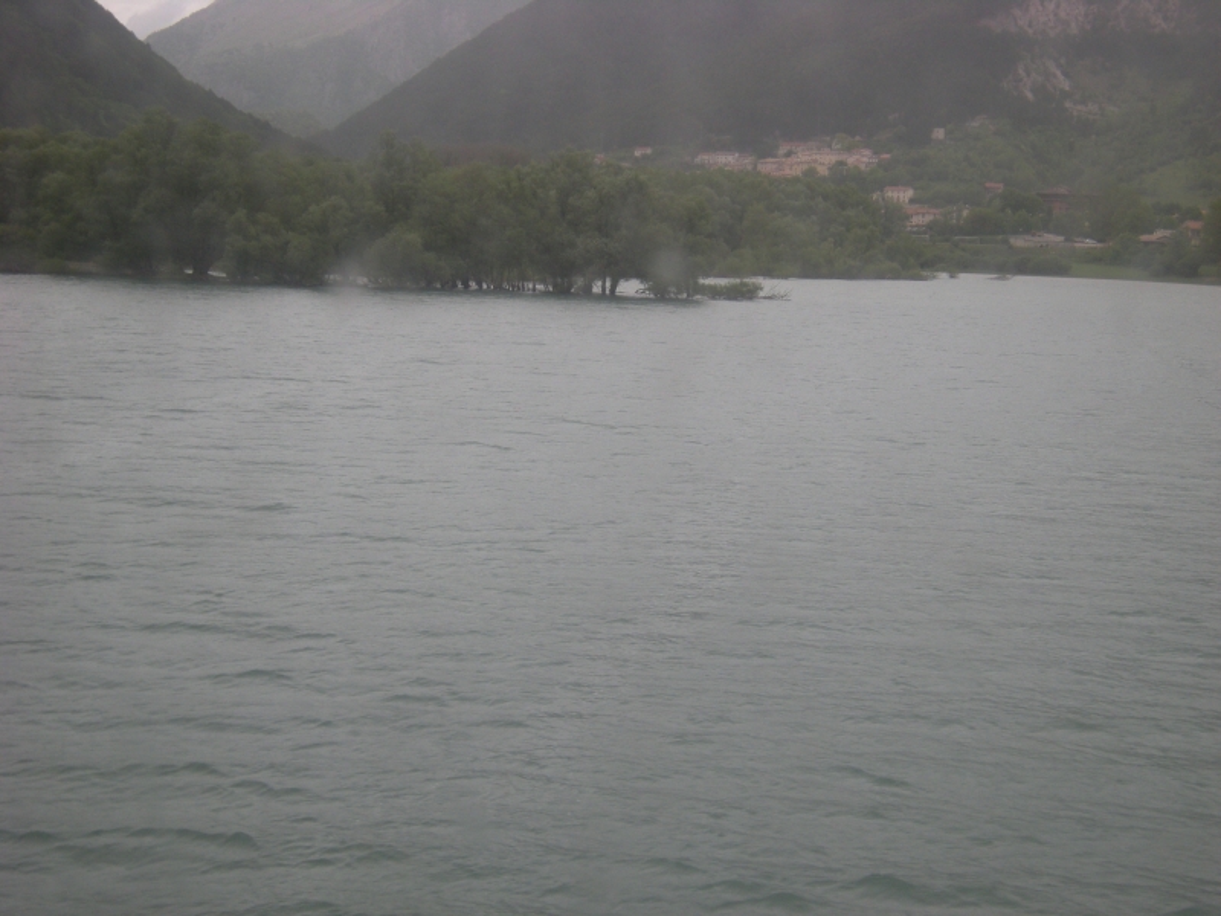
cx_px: 610
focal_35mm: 69
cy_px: 458
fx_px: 2434
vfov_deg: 21.3
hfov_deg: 28.2
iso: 112
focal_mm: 11.5
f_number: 4.4
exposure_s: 1/122
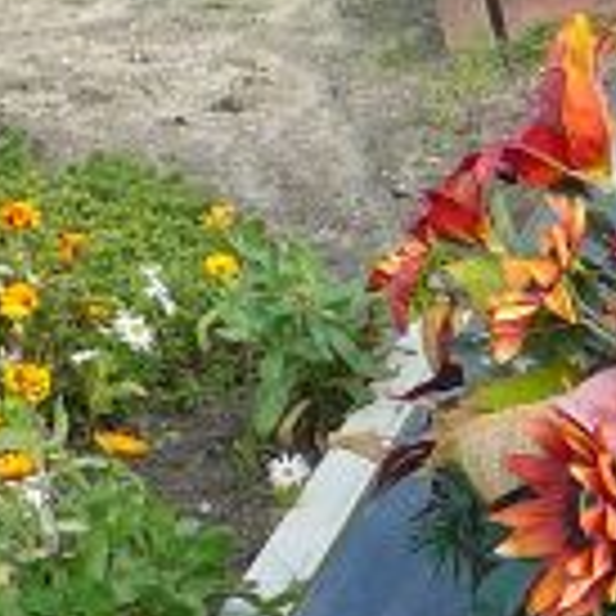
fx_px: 3161
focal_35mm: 157
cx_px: 922
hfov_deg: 10.7
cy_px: 486
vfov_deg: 11.1
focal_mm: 5.6
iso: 80
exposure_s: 1/400
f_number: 3
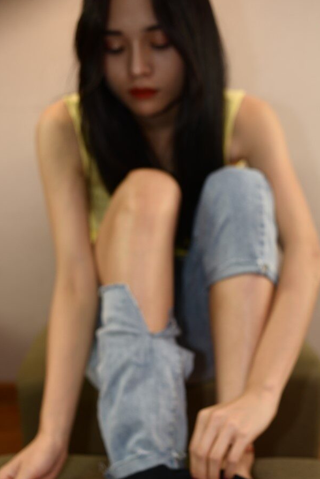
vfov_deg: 44.2
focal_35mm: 44
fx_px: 586
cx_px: 199
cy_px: 288
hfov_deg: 30.4
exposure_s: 1/50
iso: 250
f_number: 4
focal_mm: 35
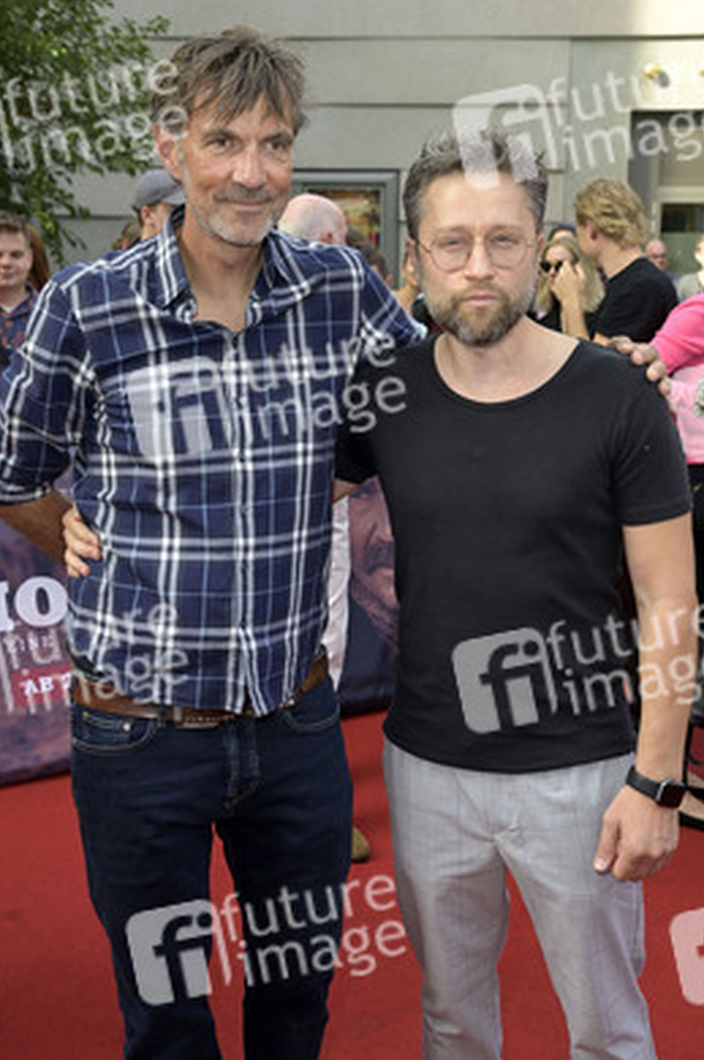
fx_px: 1147
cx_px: 345
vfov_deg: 49.6
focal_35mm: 39
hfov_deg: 34.1
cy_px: 533
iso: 400
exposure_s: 1/200
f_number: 5.6
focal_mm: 38
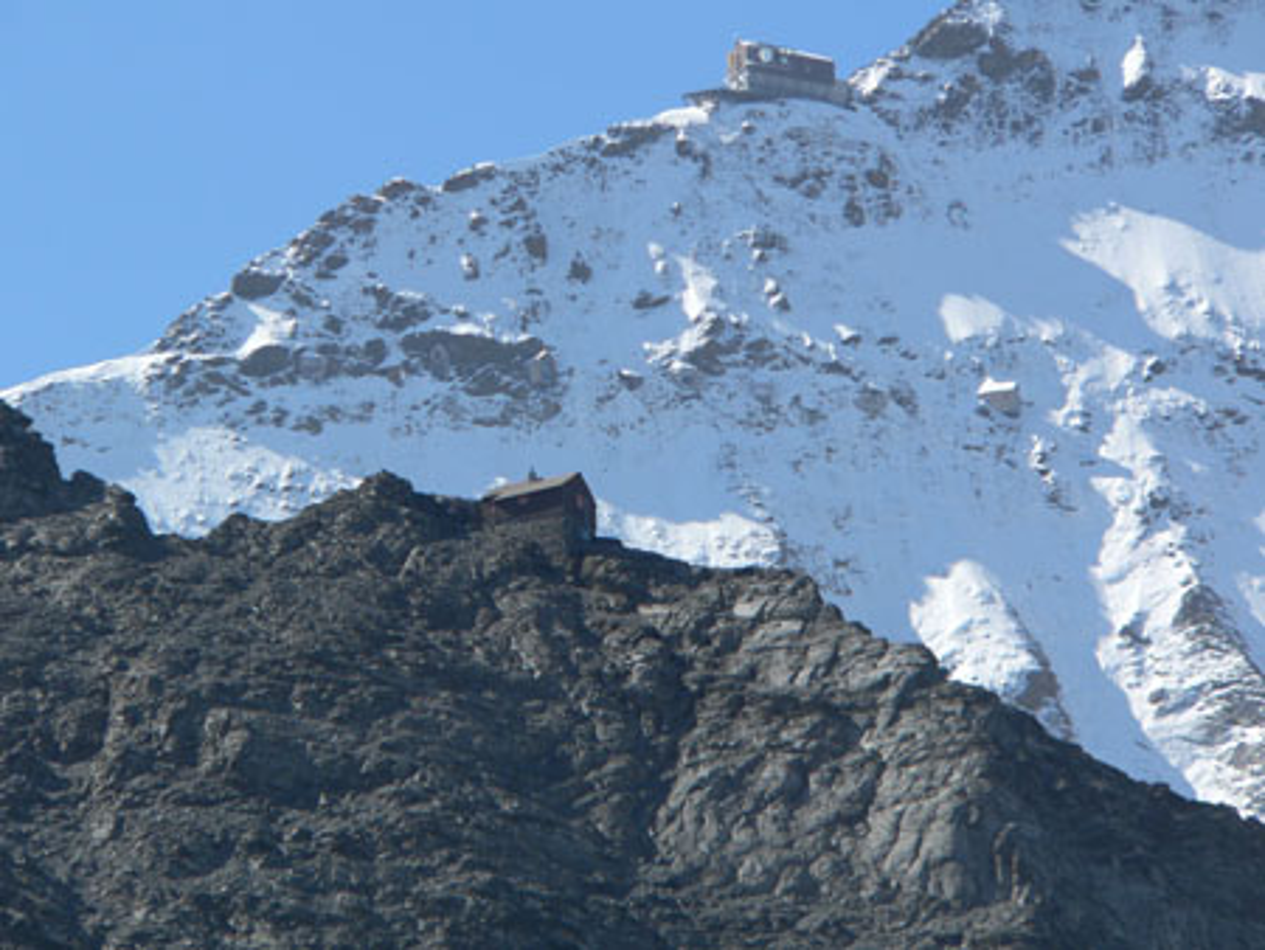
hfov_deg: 4.7
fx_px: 15283
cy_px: 475
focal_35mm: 418
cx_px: 632
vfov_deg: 3.6
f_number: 5.2
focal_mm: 69.6
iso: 80
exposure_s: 1/500
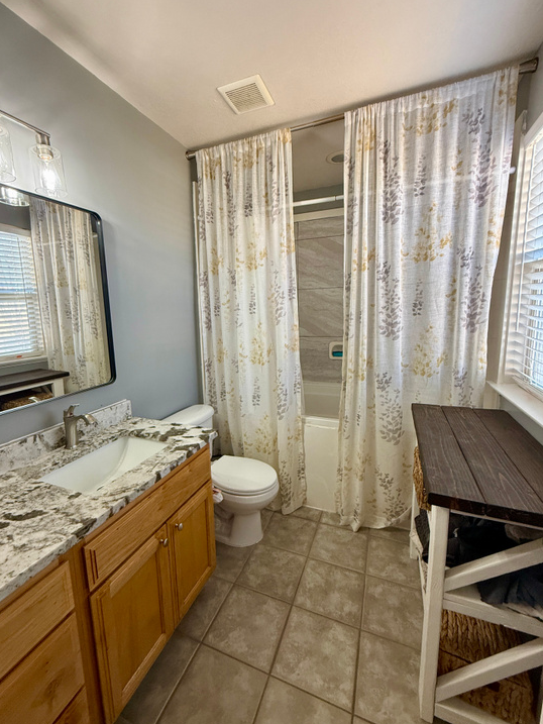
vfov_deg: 98.2
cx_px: 255
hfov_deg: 81.7
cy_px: 358
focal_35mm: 15
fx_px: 314
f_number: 2.2
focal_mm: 2.22
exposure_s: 1/120
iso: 250
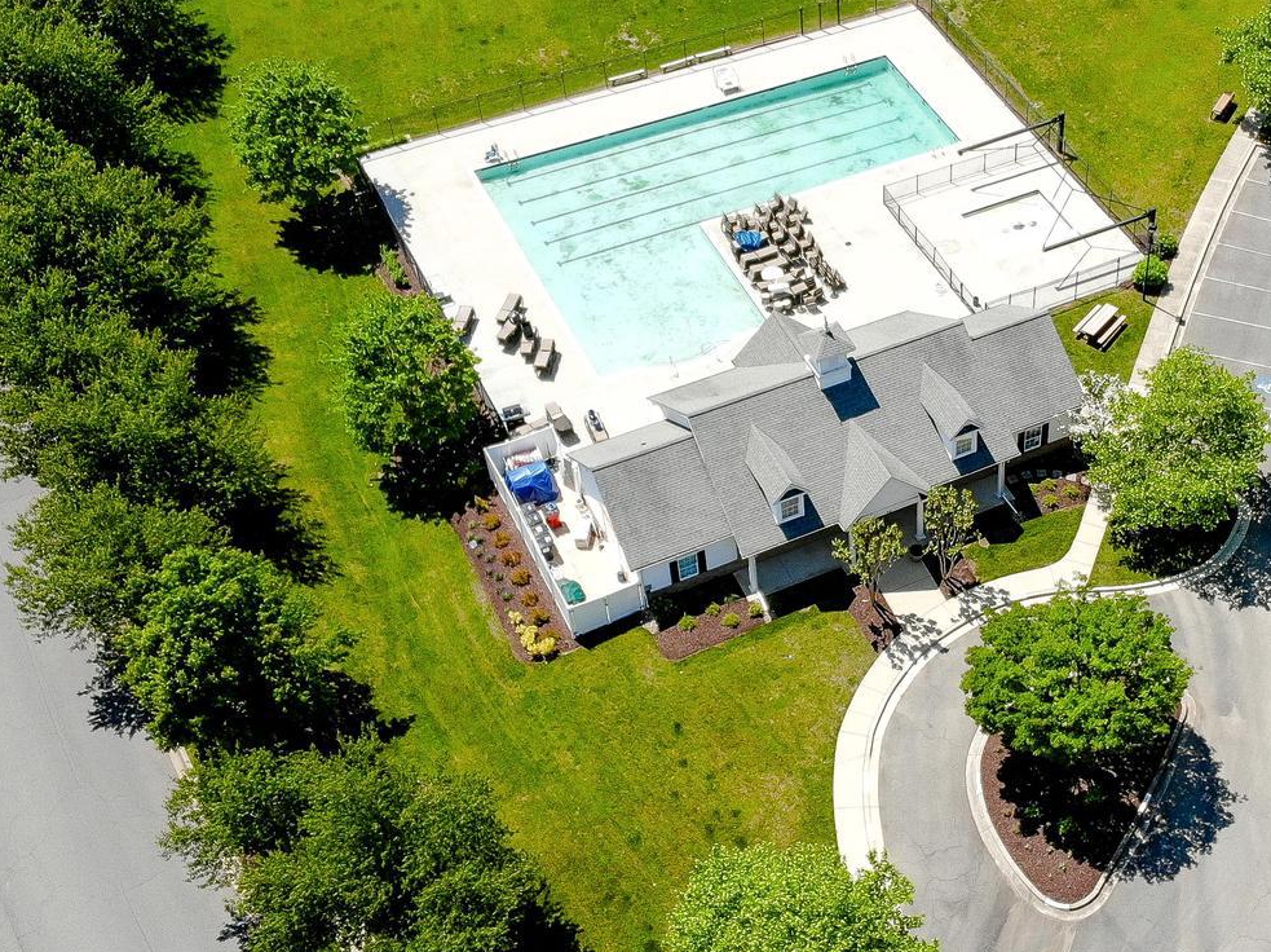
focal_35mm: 50
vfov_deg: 29.1
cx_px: 927
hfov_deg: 37.4
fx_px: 1835
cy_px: 427
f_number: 2.8
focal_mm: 4.5
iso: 100
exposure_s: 1/829
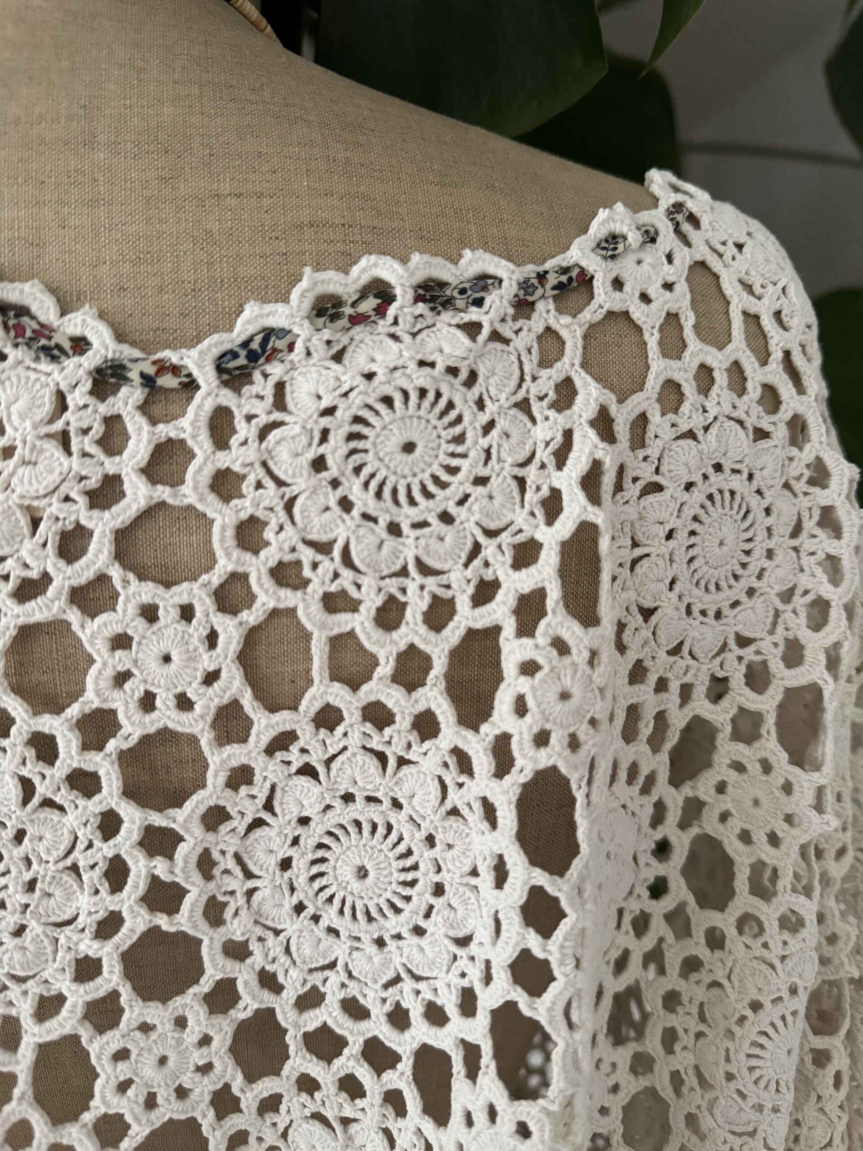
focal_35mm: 24
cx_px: 432
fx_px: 798
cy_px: 576
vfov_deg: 71.6
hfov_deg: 56.8
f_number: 1.78
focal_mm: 6.76
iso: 800
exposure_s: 1/60
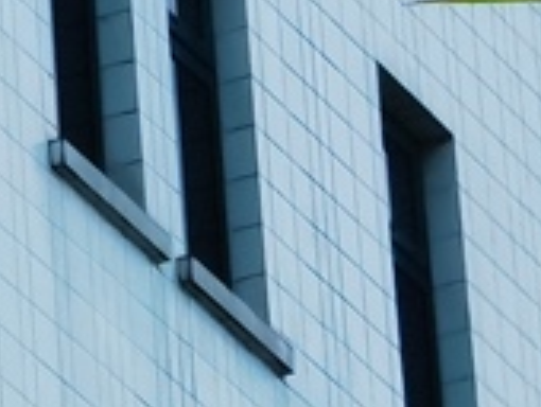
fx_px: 9703
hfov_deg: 3.1
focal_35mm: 620
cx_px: -875
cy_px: -76
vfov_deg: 2.4
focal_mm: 6.67
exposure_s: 1/1592
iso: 50
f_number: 1.9
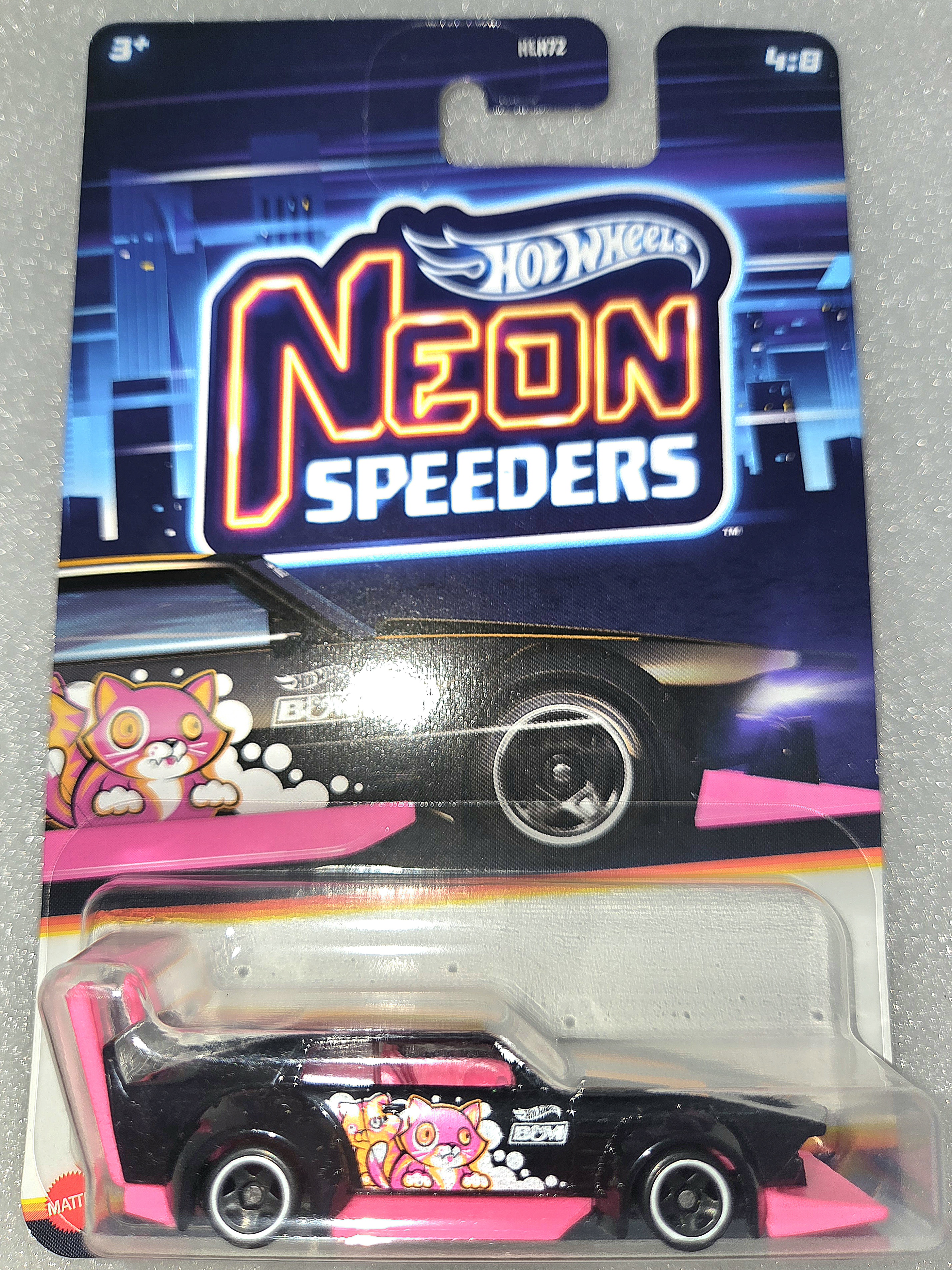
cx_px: 476
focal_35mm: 23
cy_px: 635
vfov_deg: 73.9
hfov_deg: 58.9
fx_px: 843
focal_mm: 5.4
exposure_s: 1/50.3
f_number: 1.8
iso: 2500
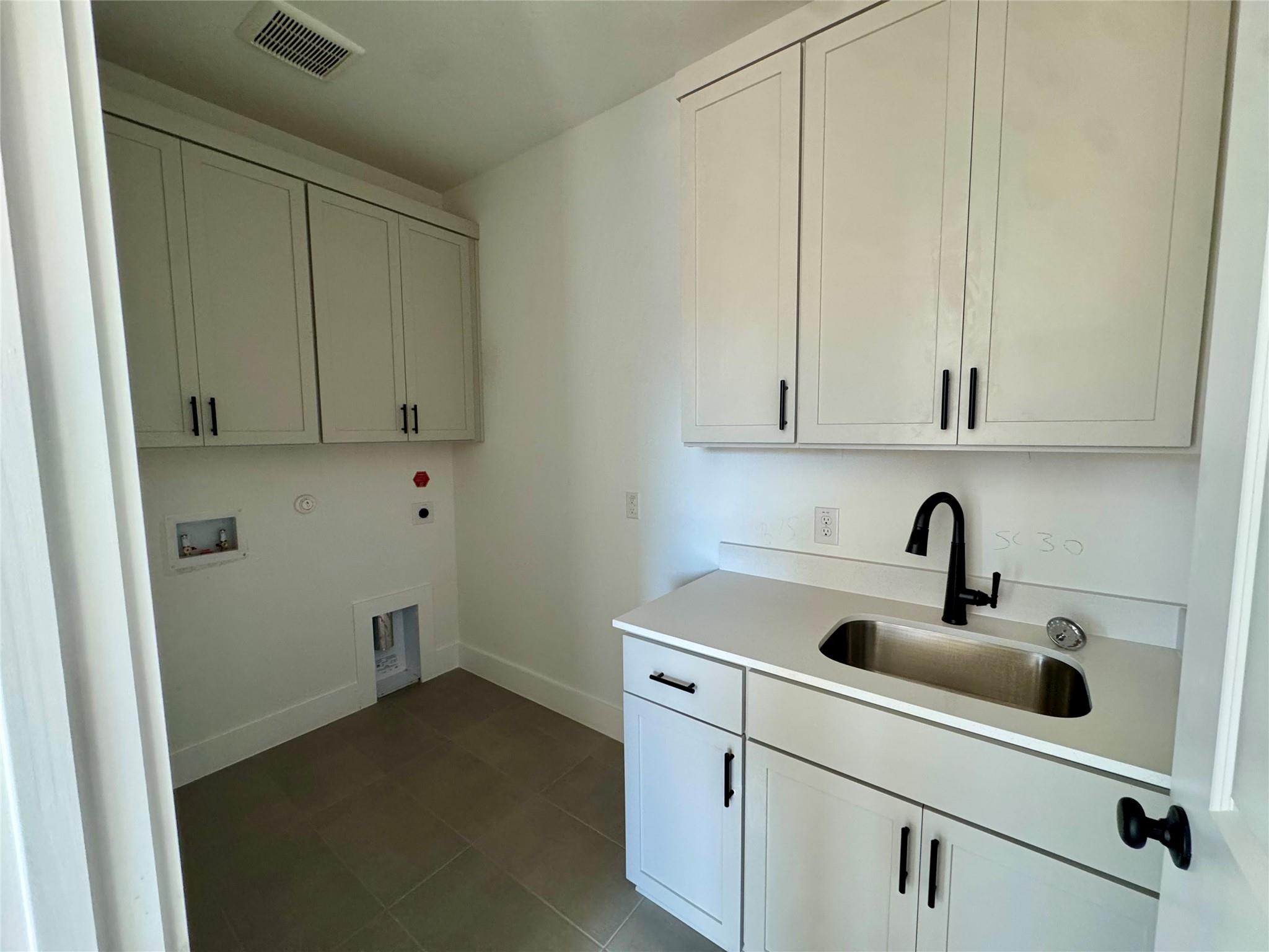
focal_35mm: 14
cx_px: 634
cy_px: 476
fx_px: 513
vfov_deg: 85.7
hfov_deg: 102.1
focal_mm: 2.22
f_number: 2.2
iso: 250
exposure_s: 1/99
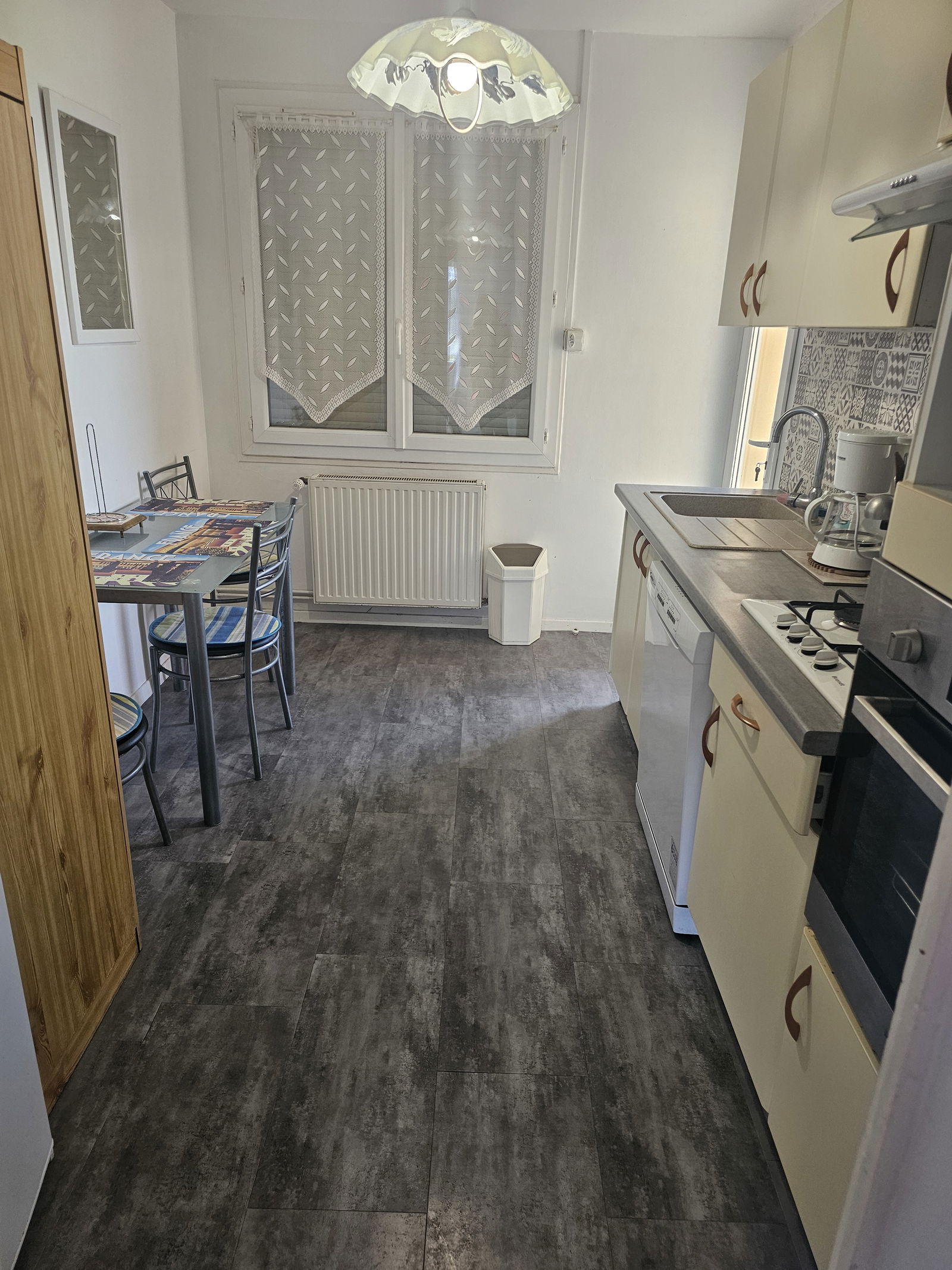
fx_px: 843
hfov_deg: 58.9
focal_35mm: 23
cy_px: 635
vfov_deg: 73.9
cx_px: 476
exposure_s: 1/100
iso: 160
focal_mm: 6.3
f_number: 1.7
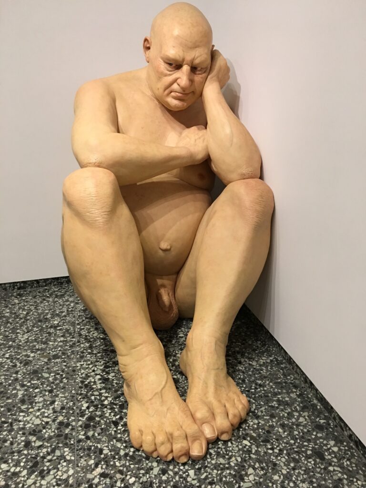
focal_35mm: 29
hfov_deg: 48.2
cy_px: 244
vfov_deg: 61.7
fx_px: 409
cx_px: 183
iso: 100
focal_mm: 4.15
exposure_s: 1/10
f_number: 2.2
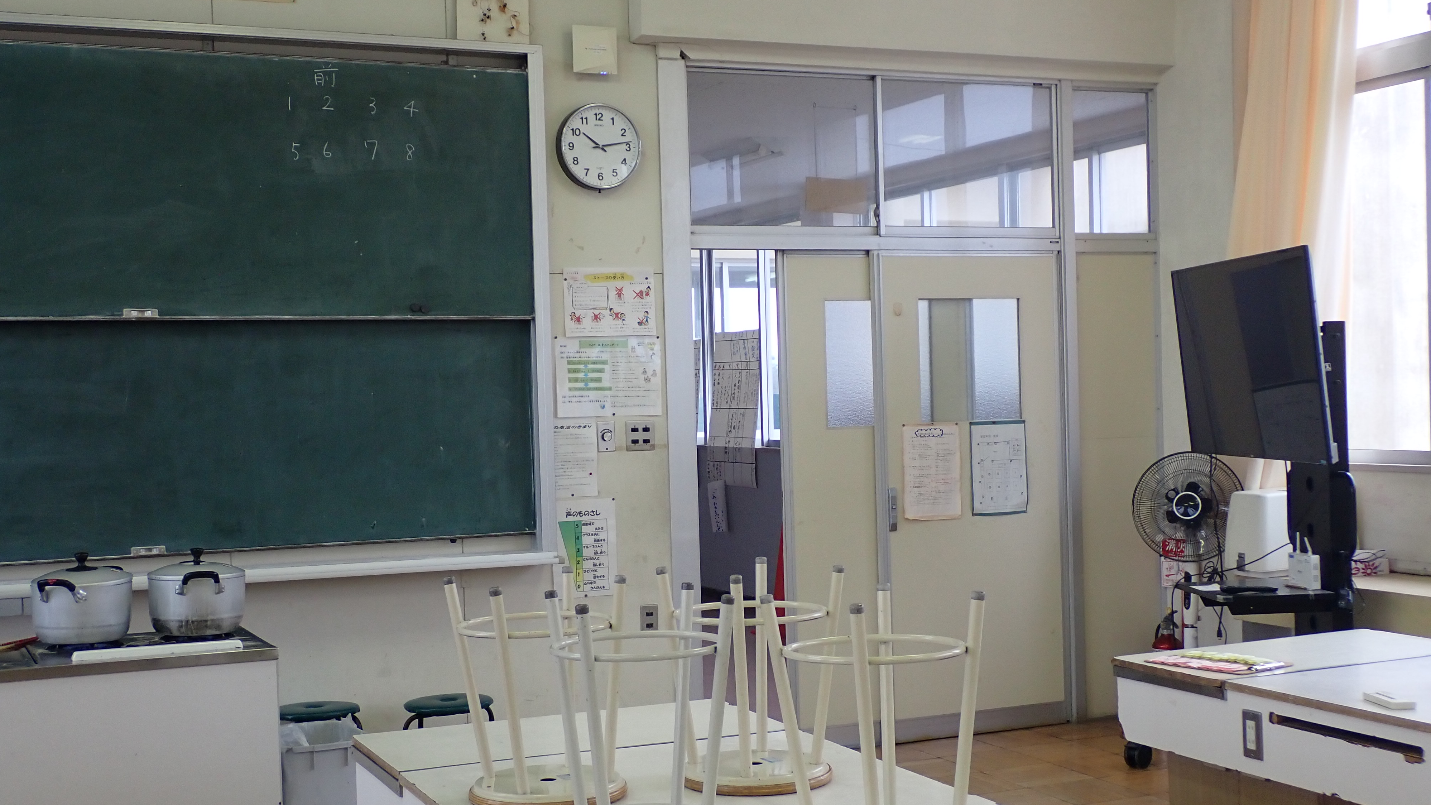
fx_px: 1821
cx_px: 715
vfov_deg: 24.9
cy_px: 447
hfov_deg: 42.9
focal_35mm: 48
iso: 200
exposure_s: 1/50
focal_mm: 7.84
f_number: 2.9
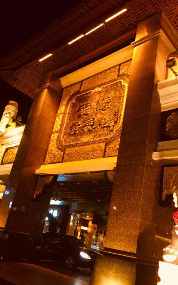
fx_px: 241
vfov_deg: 61.2
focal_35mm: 31
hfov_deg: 40.6
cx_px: 94
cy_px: 142
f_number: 2.2
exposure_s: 1/17
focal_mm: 4.15
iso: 125
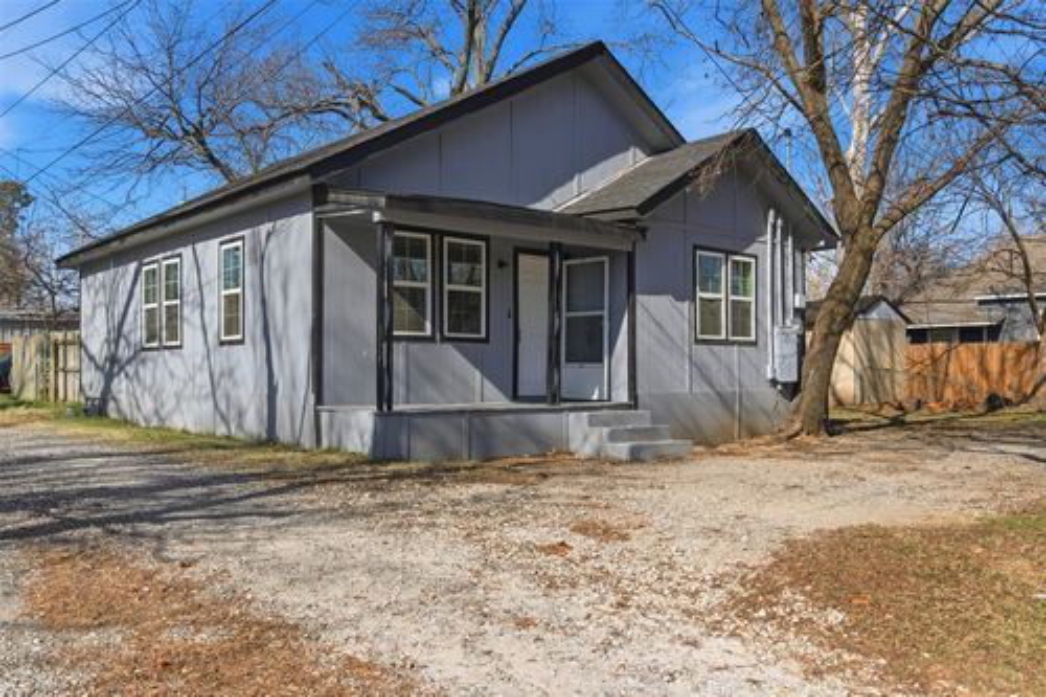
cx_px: 523
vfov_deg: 42.3
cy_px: 348
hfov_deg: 60.3
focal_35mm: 31
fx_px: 900
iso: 100
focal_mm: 31
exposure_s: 1/800
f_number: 9
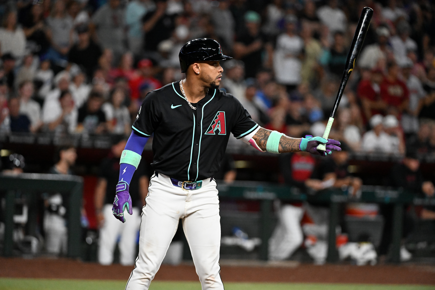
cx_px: 218
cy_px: 145
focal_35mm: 310
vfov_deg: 4.4
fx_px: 3746
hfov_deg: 6.6
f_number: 4
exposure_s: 1/2500
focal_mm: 310
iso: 8000
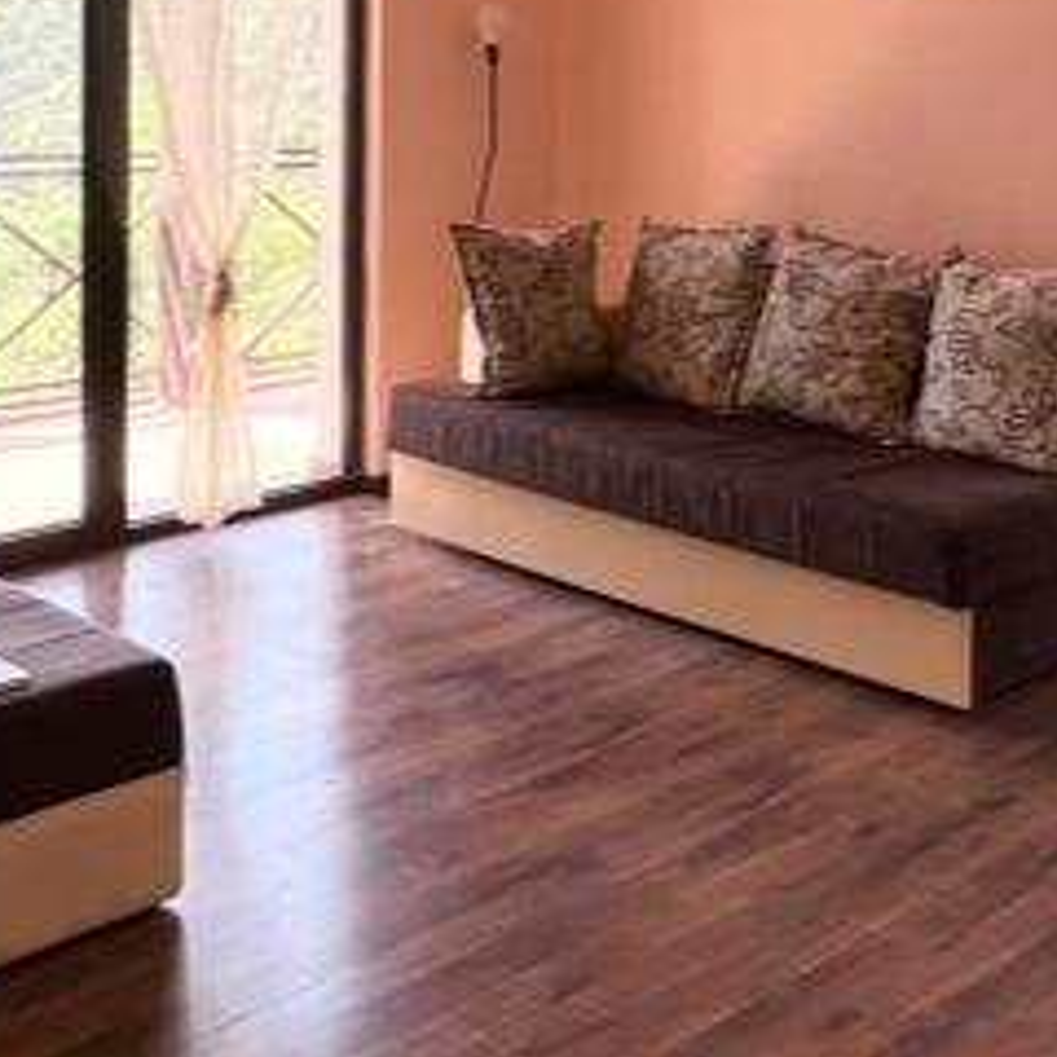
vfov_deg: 32.7
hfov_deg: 34.7
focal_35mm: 49
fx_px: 1693
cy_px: 75
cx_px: 502
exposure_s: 1/99
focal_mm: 1.57
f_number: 1.8
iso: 50
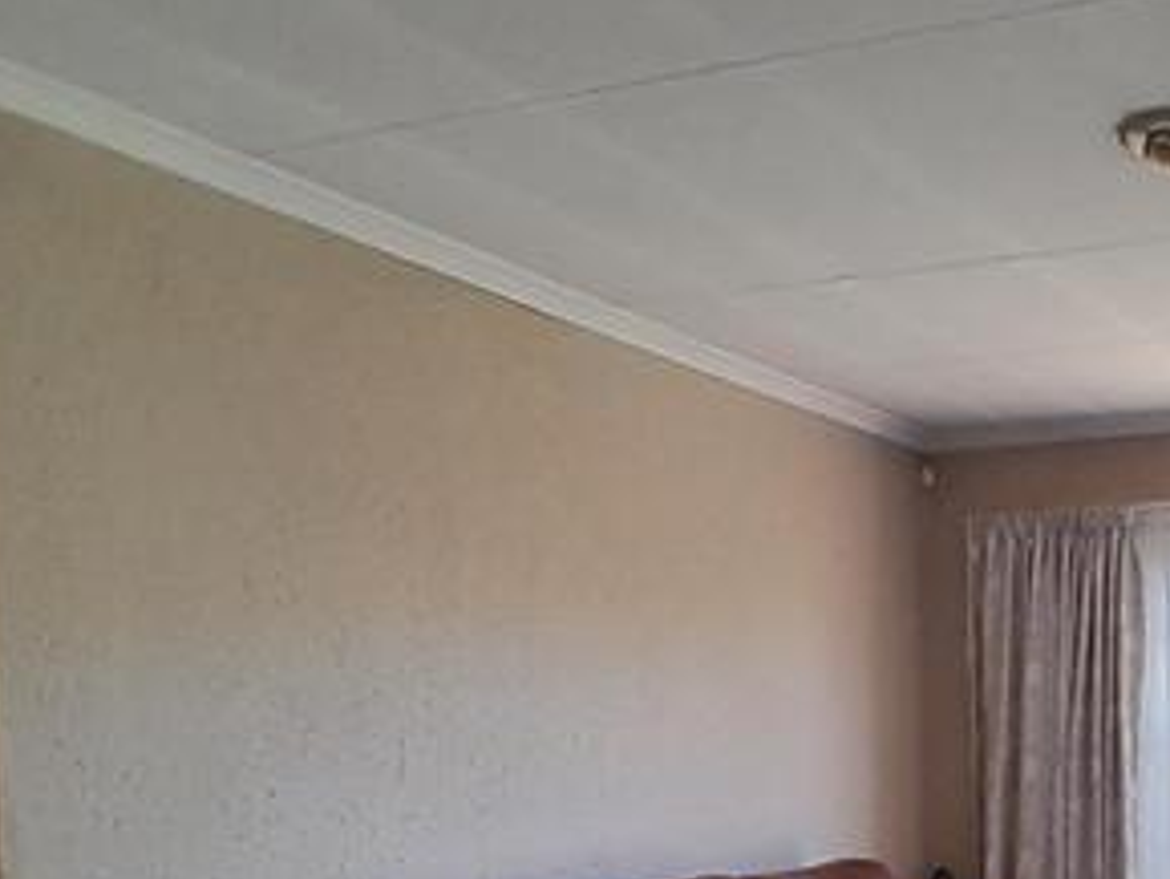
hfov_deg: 37.7
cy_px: 847
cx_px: 1053
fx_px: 1589
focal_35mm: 47
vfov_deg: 29.2
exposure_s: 1/50
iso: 64
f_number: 2.2
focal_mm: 1.46
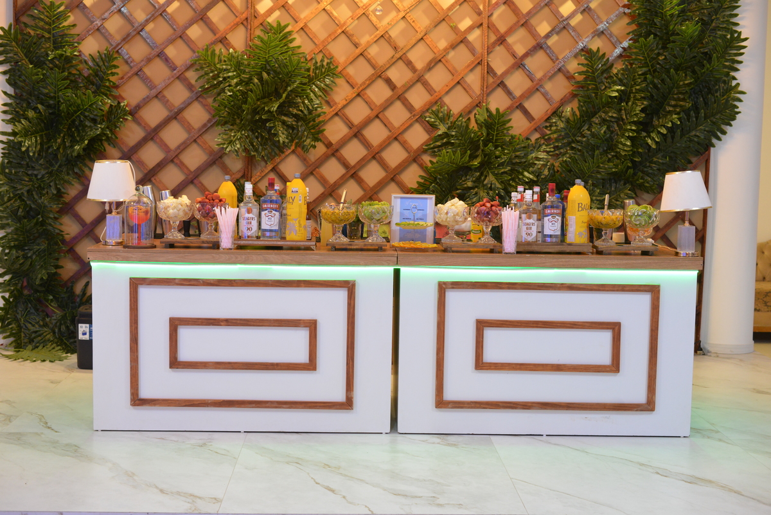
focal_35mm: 50
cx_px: 386
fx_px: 1071
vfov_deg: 27.0
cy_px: 258
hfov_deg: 39.6
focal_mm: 50
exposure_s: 1/100
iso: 3200
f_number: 3.5
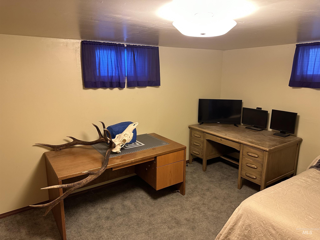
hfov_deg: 71.6
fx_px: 222
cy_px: 120
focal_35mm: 24
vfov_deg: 56.8
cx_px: 160
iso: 320
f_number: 1.78
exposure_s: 1/60
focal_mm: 6.86
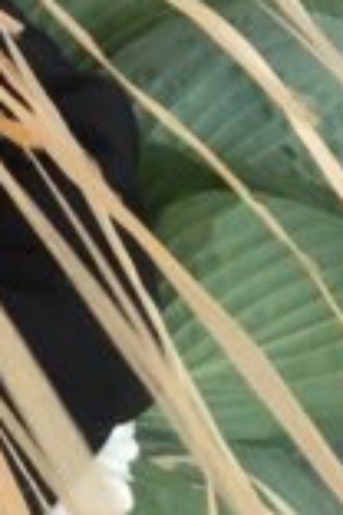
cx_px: -825
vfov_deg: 8.6
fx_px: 2830
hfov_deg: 6.2
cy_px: -1040
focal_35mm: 198
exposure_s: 1/50
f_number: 2.2
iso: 32
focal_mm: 4.15
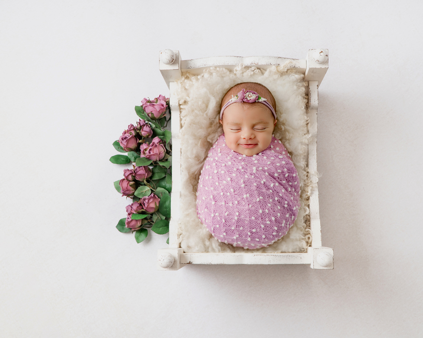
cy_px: 169
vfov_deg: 39.1
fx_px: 476
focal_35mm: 38
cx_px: 246
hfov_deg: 47.8
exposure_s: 1/125
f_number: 6.3
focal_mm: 22
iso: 100
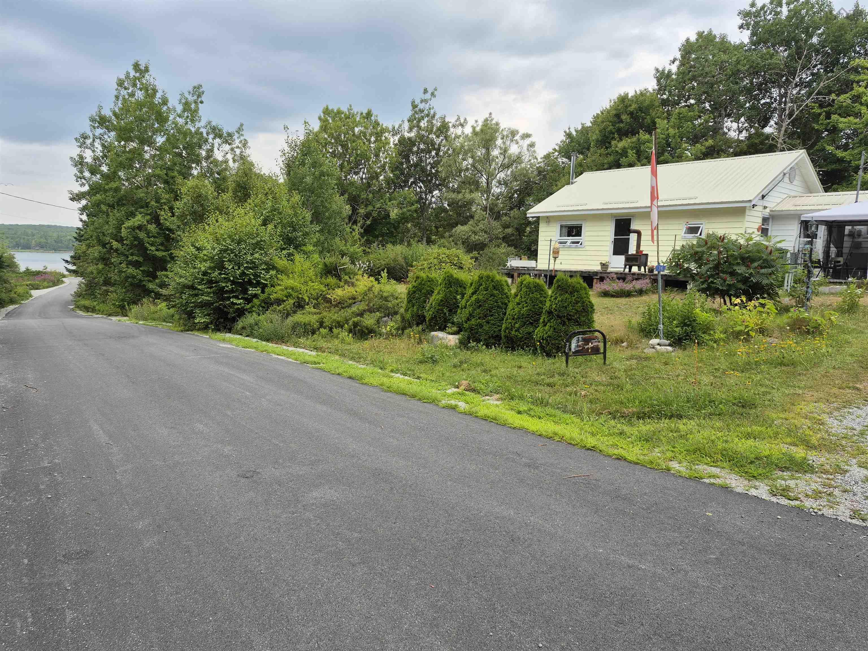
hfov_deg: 73.9
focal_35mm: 23
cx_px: 434
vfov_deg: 58.9
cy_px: 326
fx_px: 577
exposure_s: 1/764
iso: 25
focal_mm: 5.4
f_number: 1.8
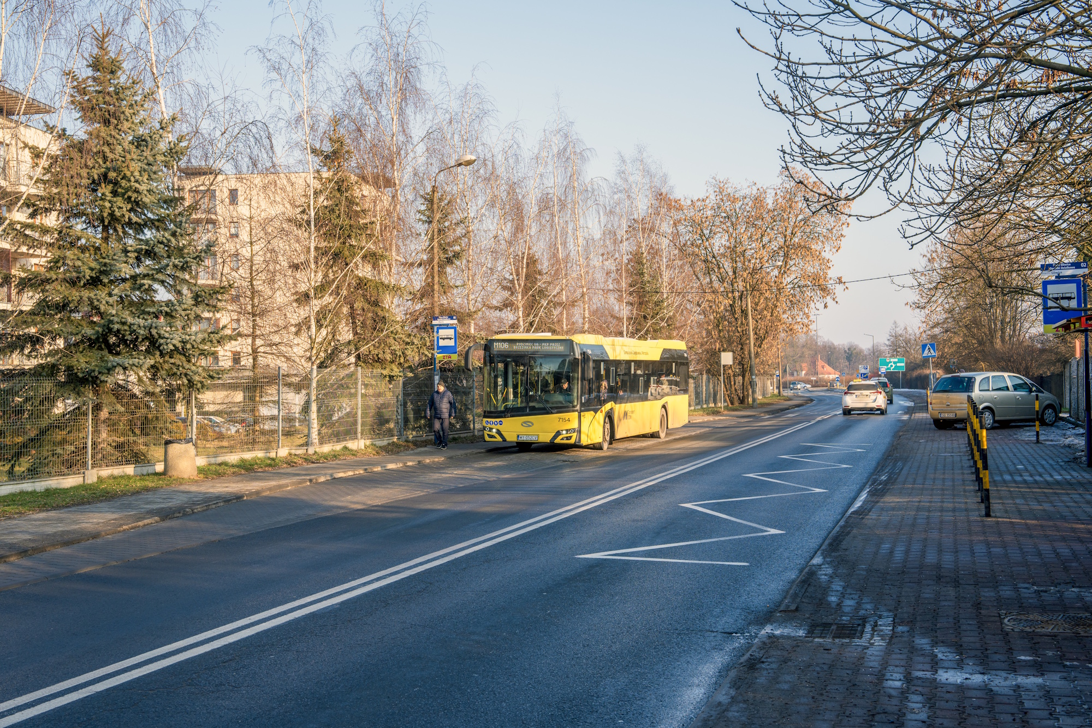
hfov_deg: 46.4
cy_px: 364
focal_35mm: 42
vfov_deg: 31.9
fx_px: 1274
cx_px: 546
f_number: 8
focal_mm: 42
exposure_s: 1/125
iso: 160
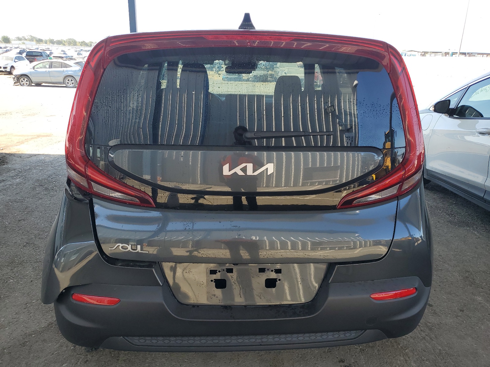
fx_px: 368
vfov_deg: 53.1
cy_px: 184
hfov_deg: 67.3
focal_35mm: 26
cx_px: 245
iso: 50
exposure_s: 1/435
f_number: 1.5
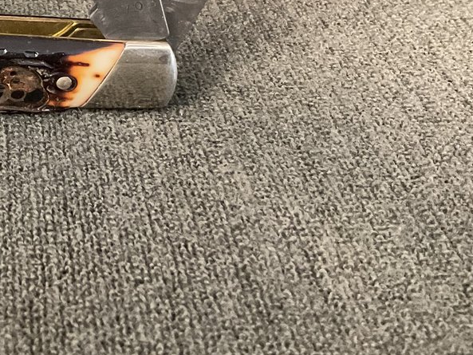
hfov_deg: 24.5
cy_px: 1
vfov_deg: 19.3
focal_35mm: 74
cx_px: -47
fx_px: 1011
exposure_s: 1/24
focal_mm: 3
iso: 500
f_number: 1.8
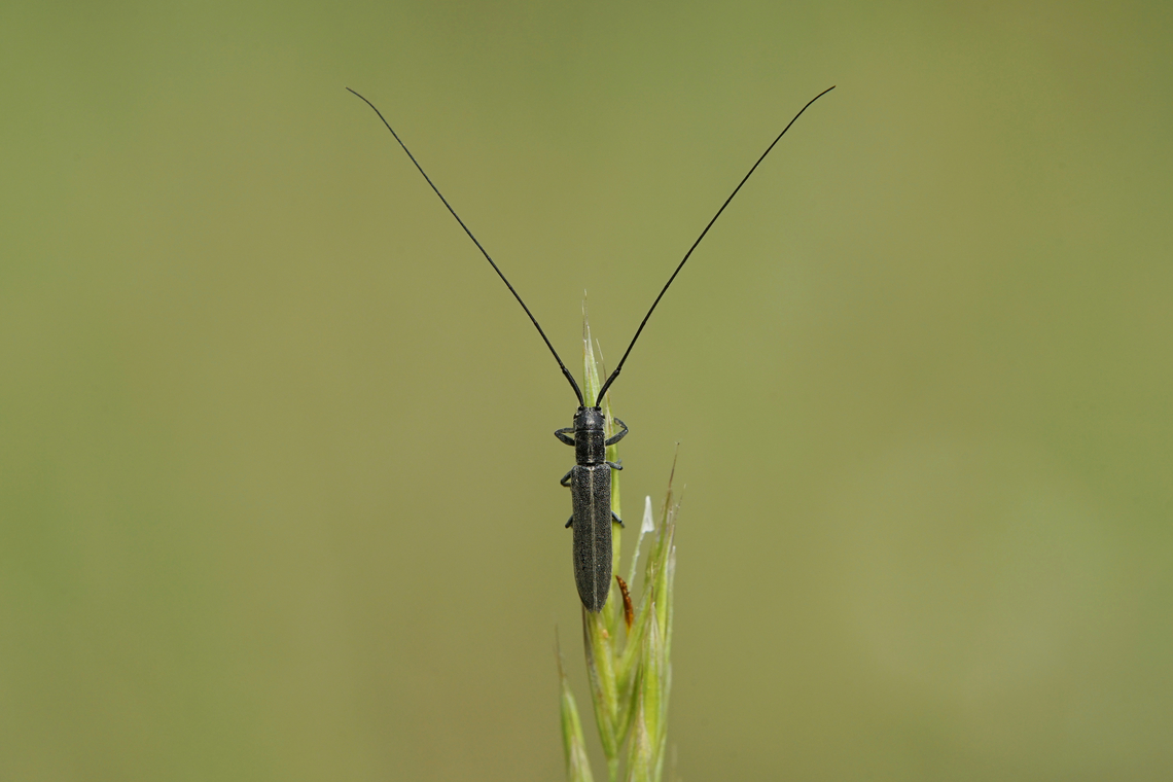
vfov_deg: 15.2
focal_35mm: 90
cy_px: 391
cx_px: 586
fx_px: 2932
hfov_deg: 22.6
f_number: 13
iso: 400
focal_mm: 90
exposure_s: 1/200
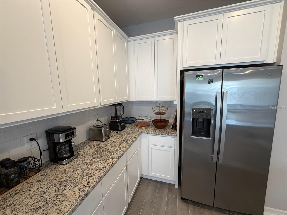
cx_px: 144
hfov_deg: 102.1
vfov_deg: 85.7
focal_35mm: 14
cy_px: 108
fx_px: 116
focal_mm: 2.22
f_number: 2.2
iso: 250
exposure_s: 1/120
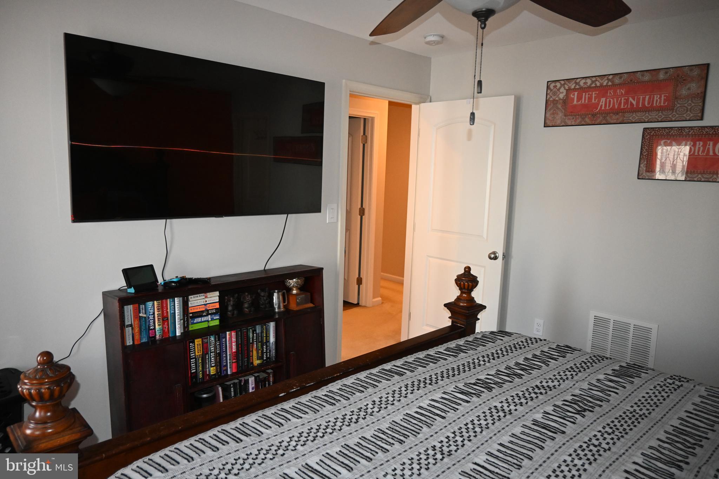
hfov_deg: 73.7
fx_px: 479
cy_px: 240
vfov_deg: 53.1
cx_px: 360
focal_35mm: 24
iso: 2000
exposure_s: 1/60
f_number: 3.5
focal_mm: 16
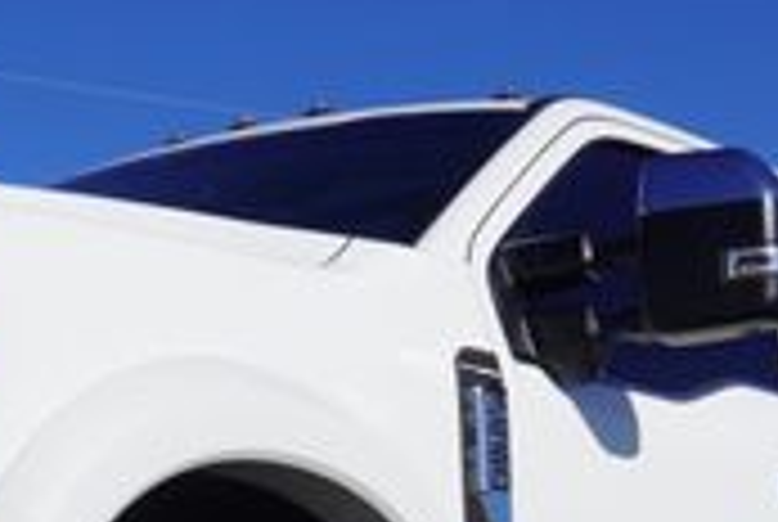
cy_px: 572
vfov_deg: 9.8
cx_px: 220
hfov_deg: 14.7
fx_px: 3006
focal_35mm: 139
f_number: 11
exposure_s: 1/250
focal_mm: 25
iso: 100
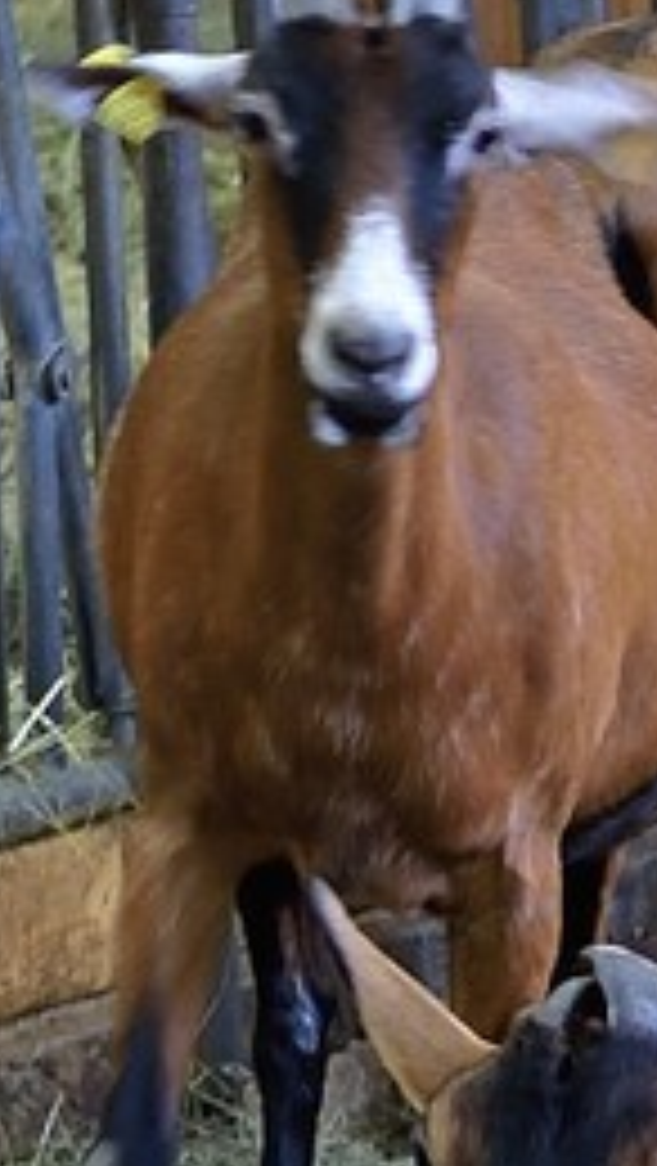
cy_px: 1720
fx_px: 14007
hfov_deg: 2.6
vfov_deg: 4.7
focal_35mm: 453
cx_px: 3568
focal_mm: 70
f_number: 6.3
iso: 1600
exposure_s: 1/13
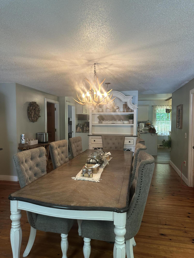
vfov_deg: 71.6
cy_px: 129
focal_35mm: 24
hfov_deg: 56.8
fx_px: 179
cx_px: 97
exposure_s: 1/60
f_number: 1.78
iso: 200
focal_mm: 6.86
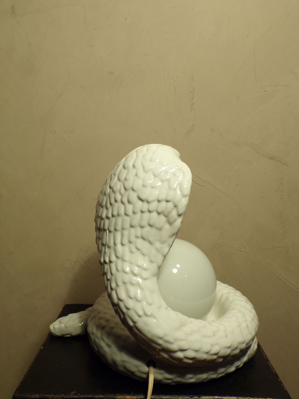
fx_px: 369
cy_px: 200
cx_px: 150
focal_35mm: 32
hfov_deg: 44.2
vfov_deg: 56.8
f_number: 3.2
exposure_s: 1/34
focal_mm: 5.8
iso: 166
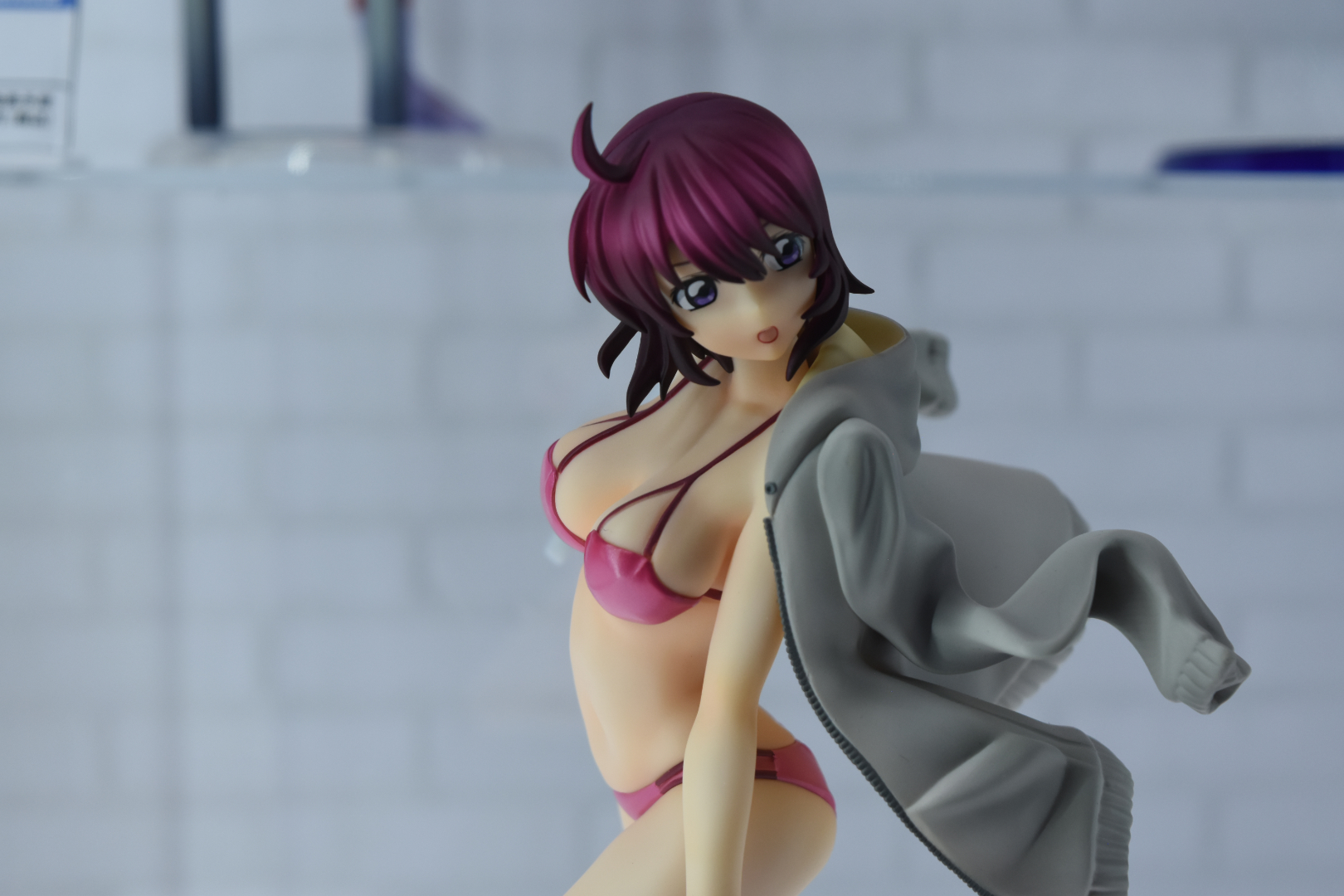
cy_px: 448
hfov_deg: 29.2
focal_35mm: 69
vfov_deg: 19.7
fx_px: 2576
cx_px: 672
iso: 640
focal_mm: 46
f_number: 8
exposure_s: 1/400
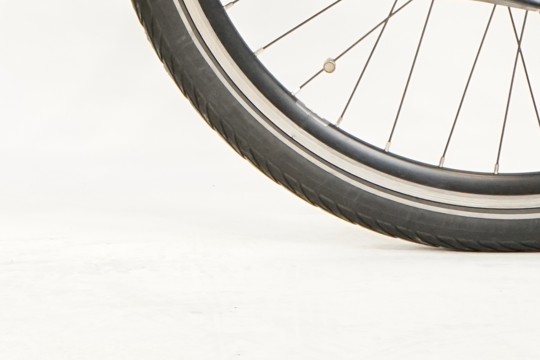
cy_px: -399
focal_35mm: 228
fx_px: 3419
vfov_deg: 5.9
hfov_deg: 8.9
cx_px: -139
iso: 3200
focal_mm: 54
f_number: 5.6
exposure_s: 1/200
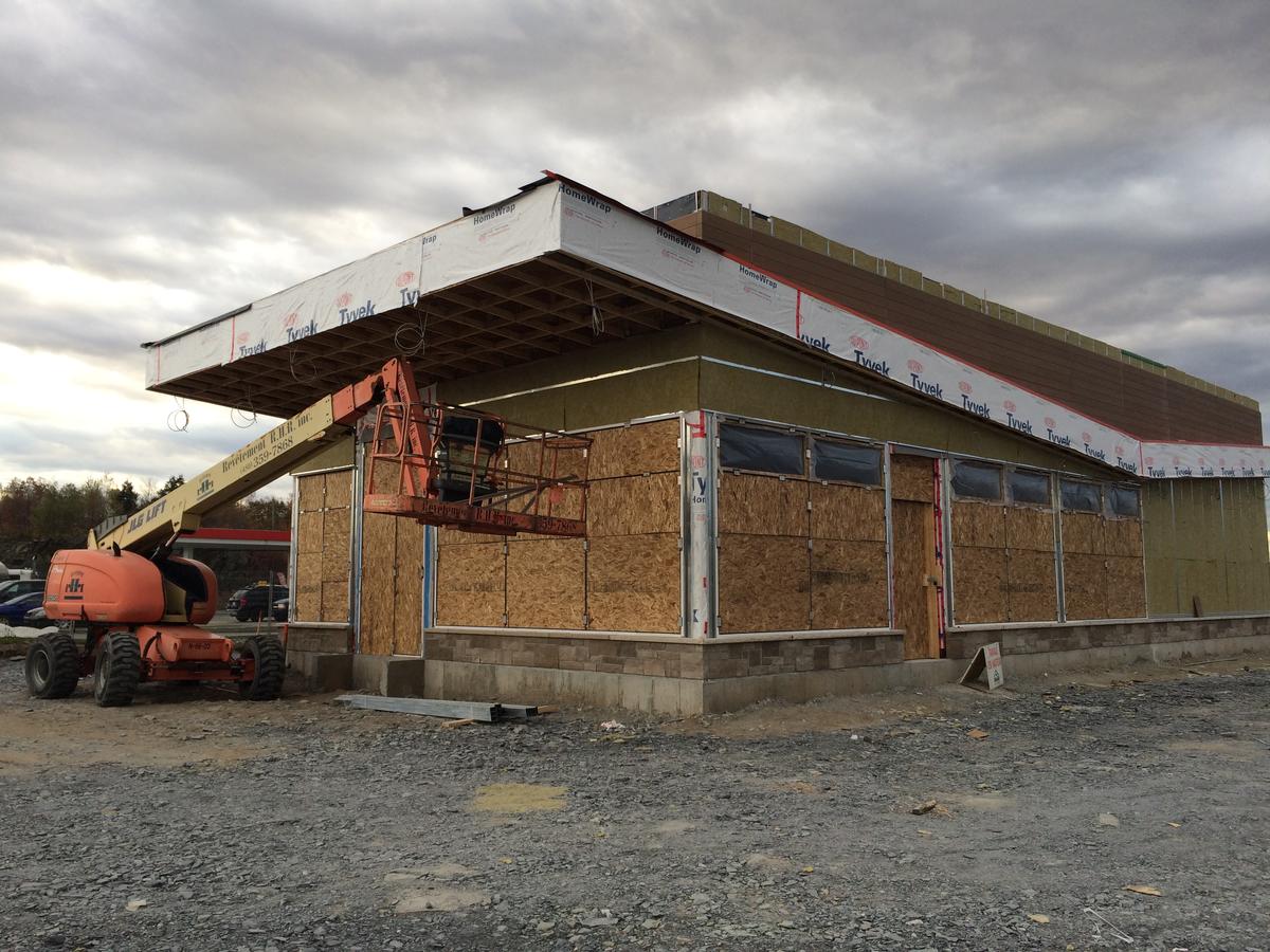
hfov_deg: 61.7
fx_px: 1064
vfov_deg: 48.2
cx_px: 635
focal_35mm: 29
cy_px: 476
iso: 32
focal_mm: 4.15
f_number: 2.2
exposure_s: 1/155
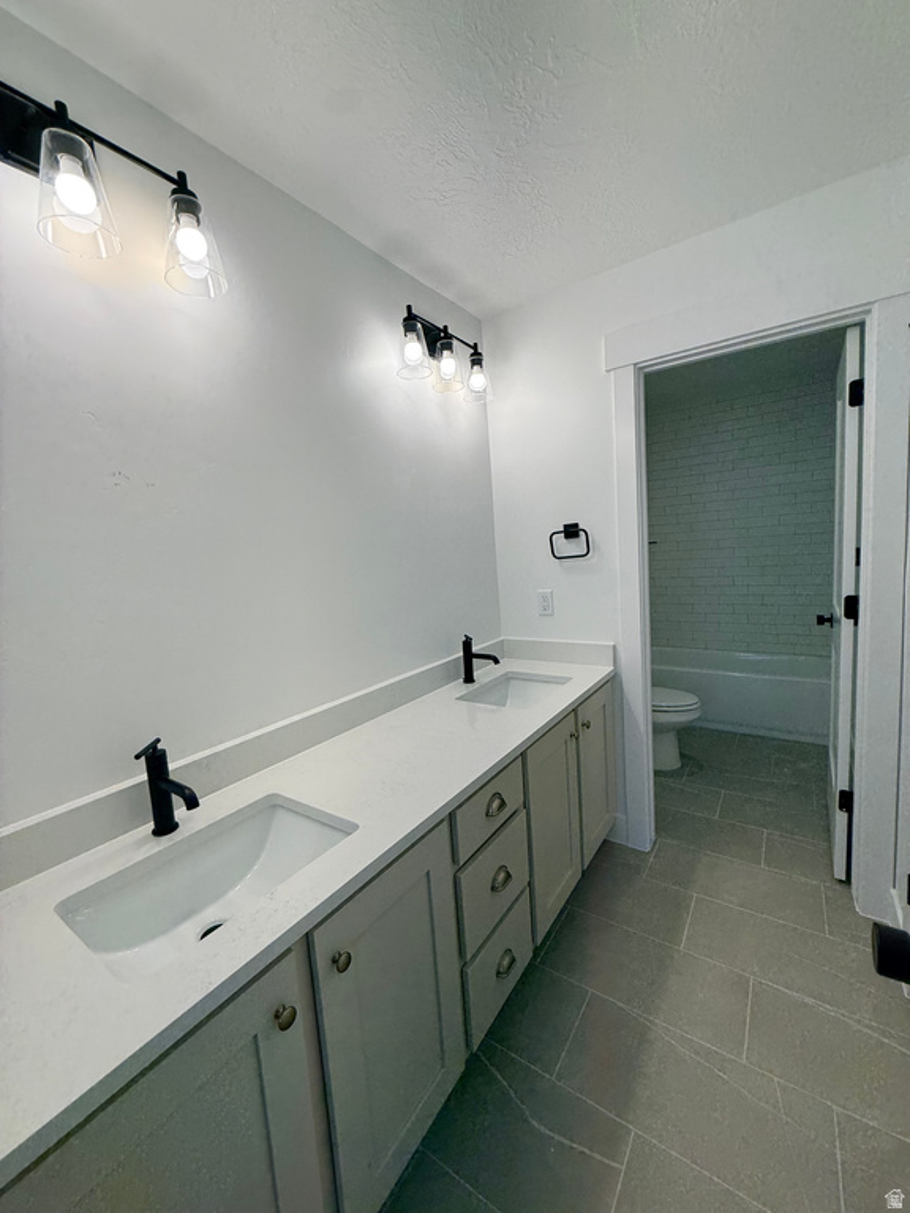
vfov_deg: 102.1
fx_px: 491
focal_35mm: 14
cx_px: 455
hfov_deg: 85.7
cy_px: 606
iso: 64
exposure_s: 1/214
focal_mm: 2.22
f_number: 2.2
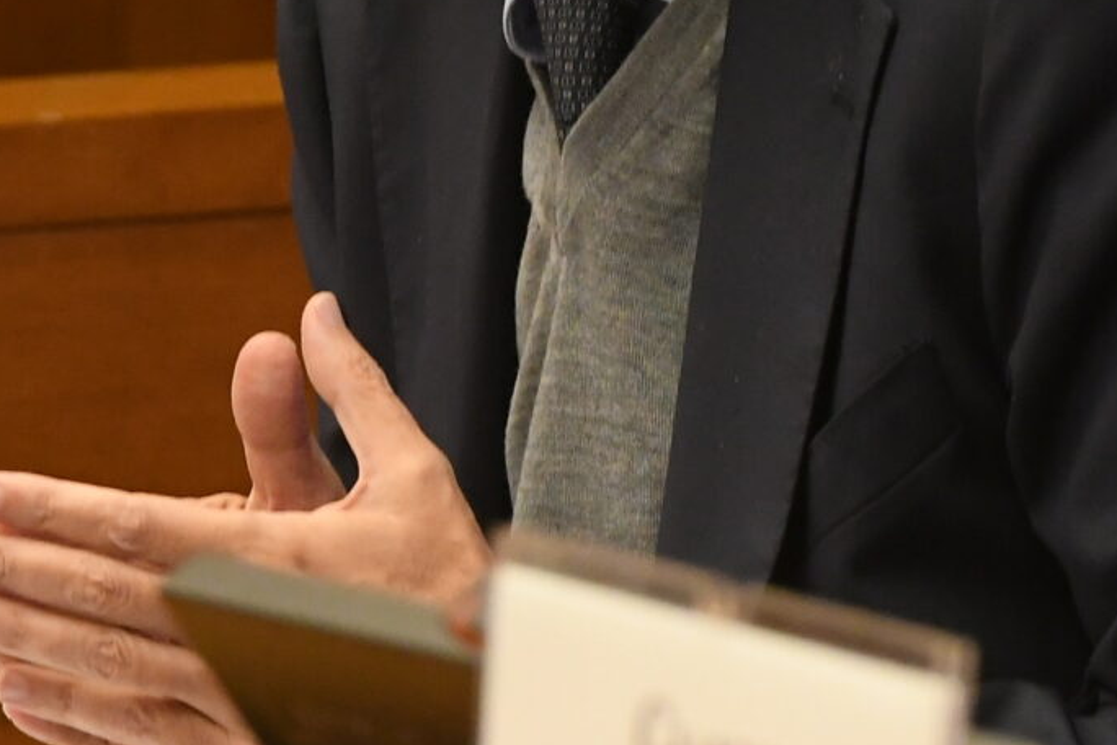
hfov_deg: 1.8
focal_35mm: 1123
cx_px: 122
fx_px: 34841
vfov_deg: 1.2
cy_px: 25
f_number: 4.5
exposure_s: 1/200
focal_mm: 200
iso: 2500
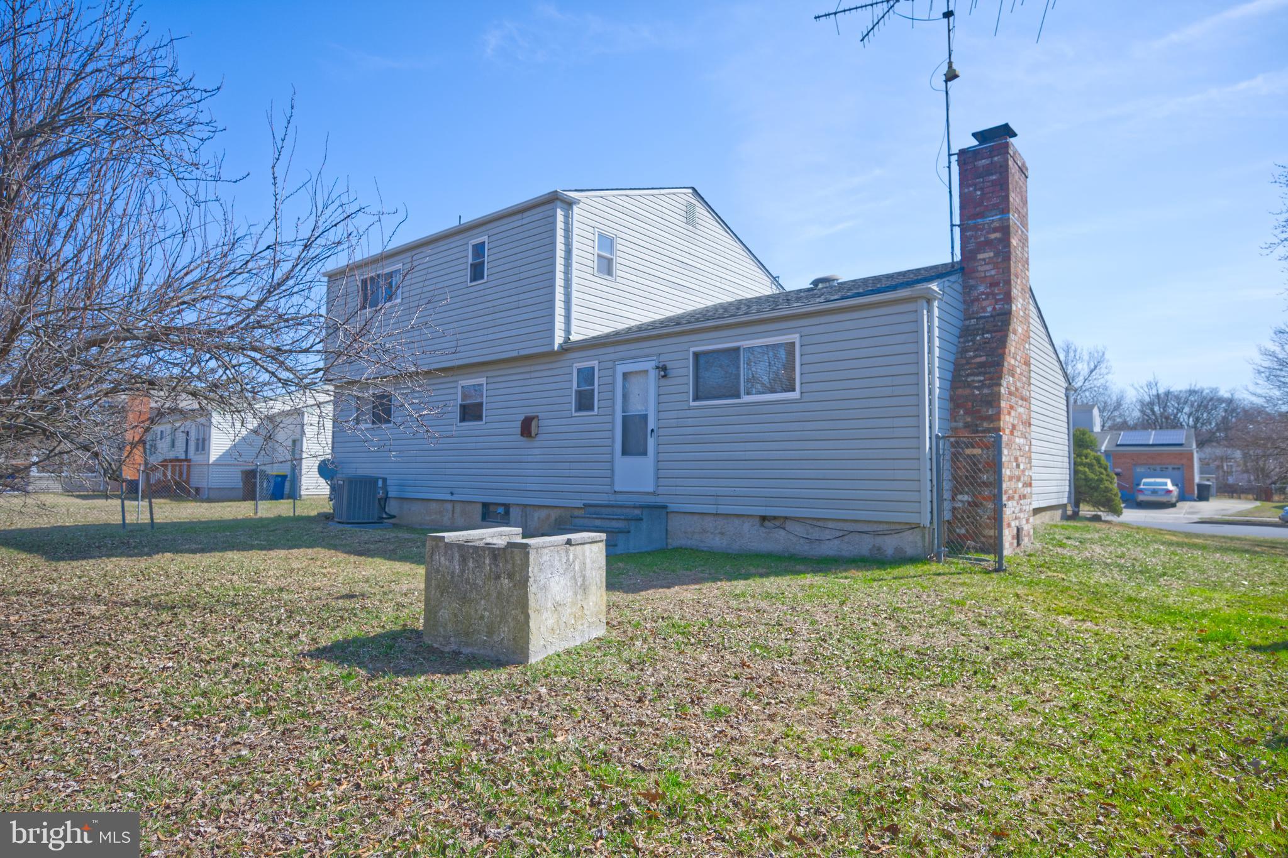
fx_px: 698
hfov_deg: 85.4
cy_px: 429
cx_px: 644
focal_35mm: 20
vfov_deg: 63.2
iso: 400
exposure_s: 1/1250
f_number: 5
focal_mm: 19.5
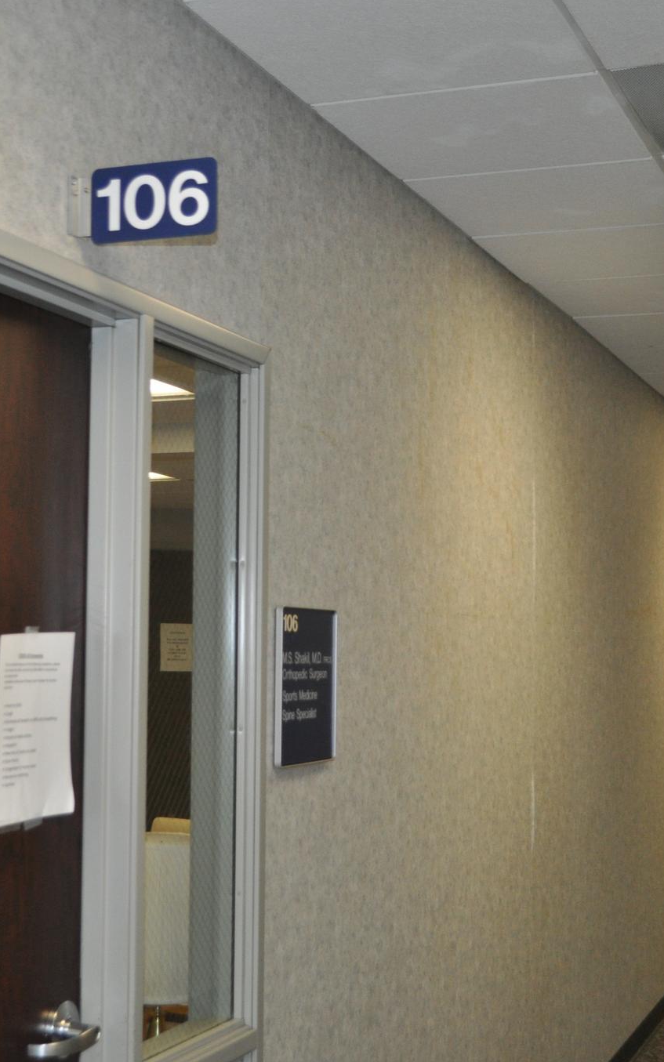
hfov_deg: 21.6
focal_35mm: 60
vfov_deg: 34.0
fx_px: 1737
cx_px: 249
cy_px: 530
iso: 800
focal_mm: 26
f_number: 4.2
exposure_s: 1/125
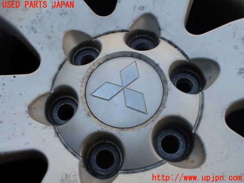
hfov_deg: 60.0
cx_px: 122
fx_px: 211
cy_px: 92
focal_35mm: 30
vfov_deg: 46.8
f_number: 3.2
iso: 100
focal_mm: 5.4
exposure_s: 1/320
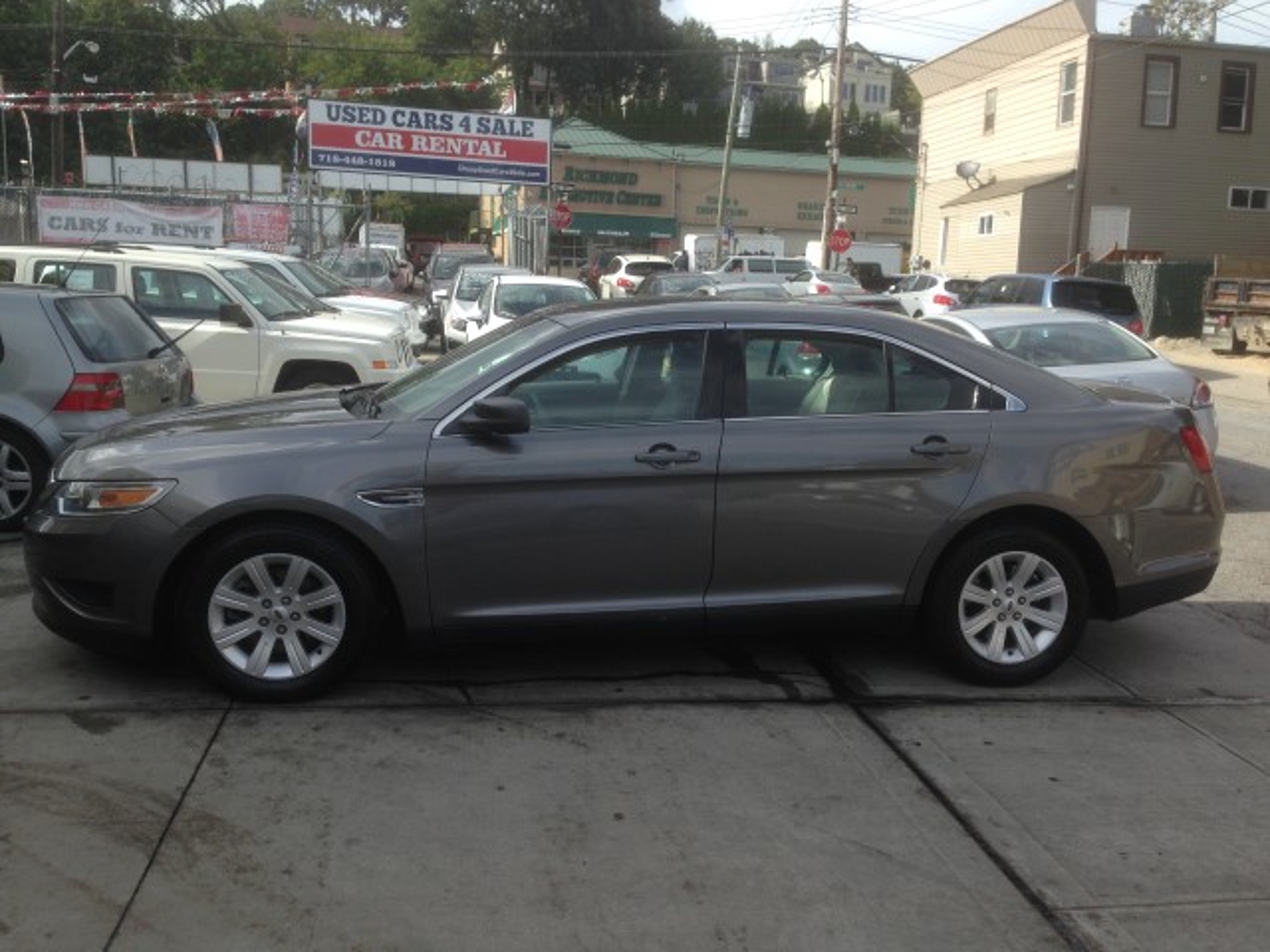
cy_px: 476
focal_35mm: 33
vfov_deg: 42.9
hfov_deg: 55.4
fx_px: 1211
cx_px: 635
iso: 50
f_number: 2.4
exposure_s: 1/889
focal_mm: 4.12
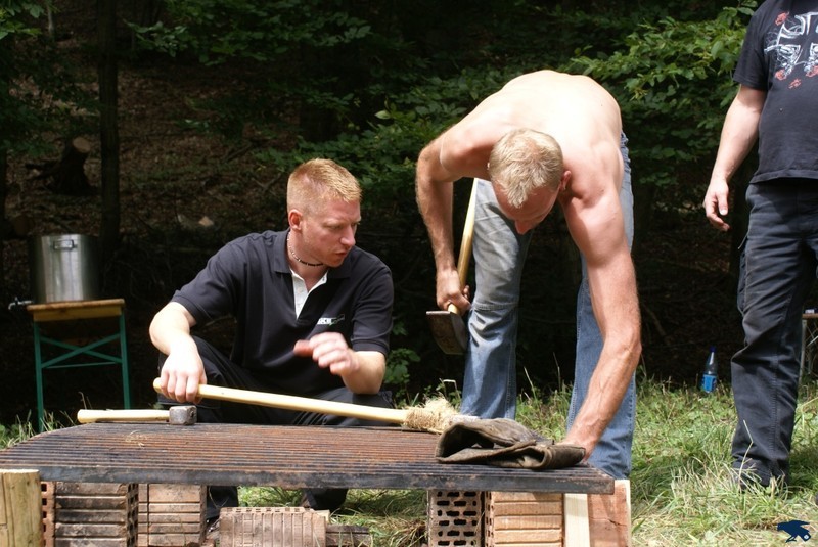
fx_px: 1194
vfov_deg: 25.8
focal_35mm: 52
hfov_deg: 37.8
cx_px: 409
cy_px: 274
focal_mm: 35
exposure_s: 1/80
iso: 100
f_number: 6.3
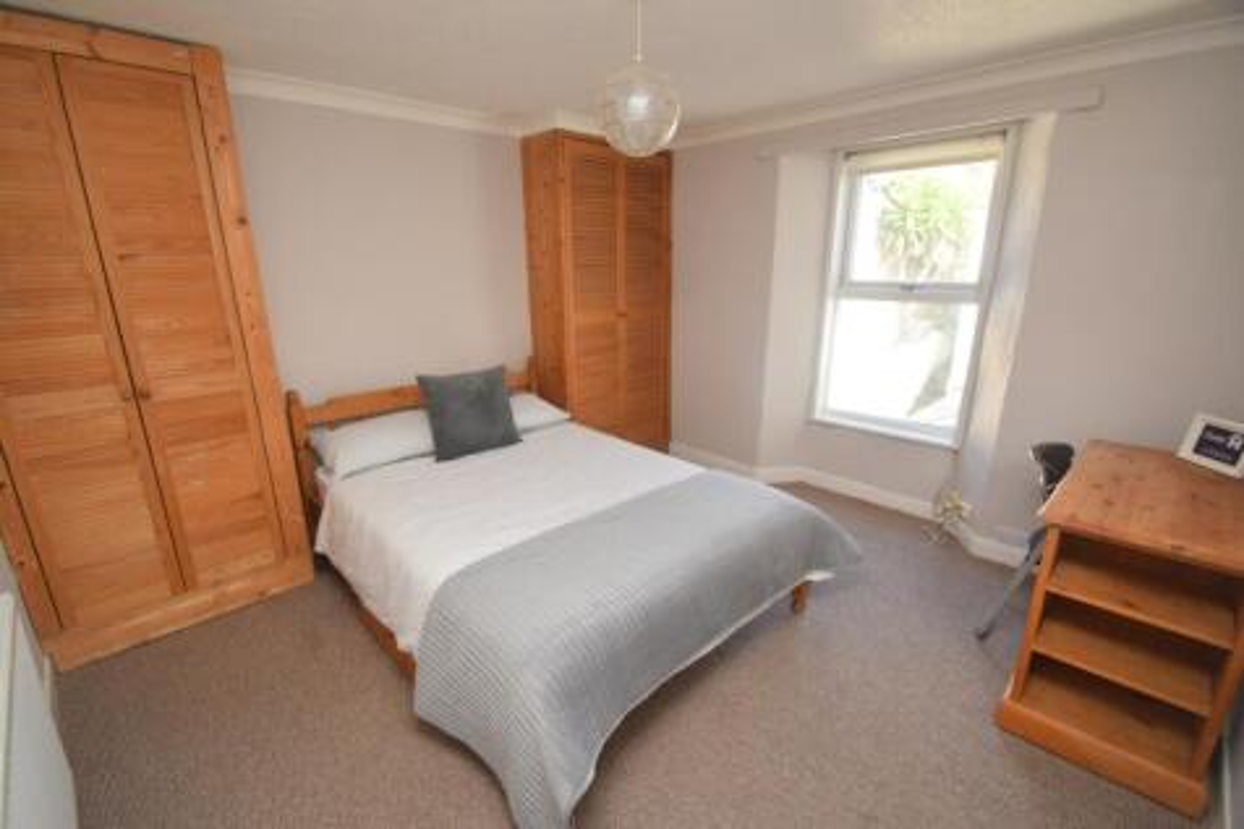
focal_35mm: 15
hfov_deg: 100.4
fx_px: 518
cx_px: 622
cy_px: 414
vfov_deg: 77.3
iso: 720
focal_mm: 10
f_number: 5.6
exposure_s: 1/125
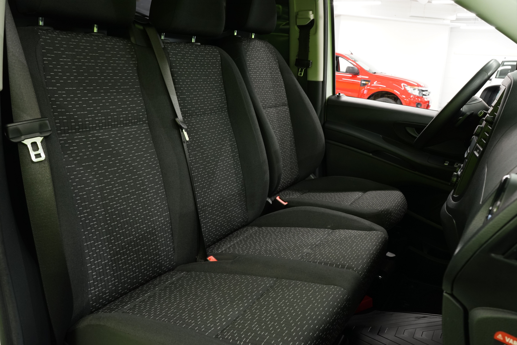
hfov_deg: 60.3
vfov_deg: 42.3
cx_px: 258
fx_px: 445
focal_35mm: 31
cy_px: 172
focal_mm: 31
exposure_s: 1/5
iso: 800
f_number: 10
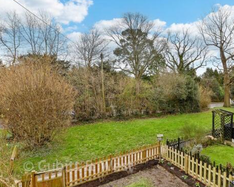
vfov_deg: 68.1
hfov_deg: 80.0
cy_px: 90
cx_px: 131
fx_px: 139
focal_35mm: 20
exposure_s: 1/60
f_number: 8
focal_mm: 10
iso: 160
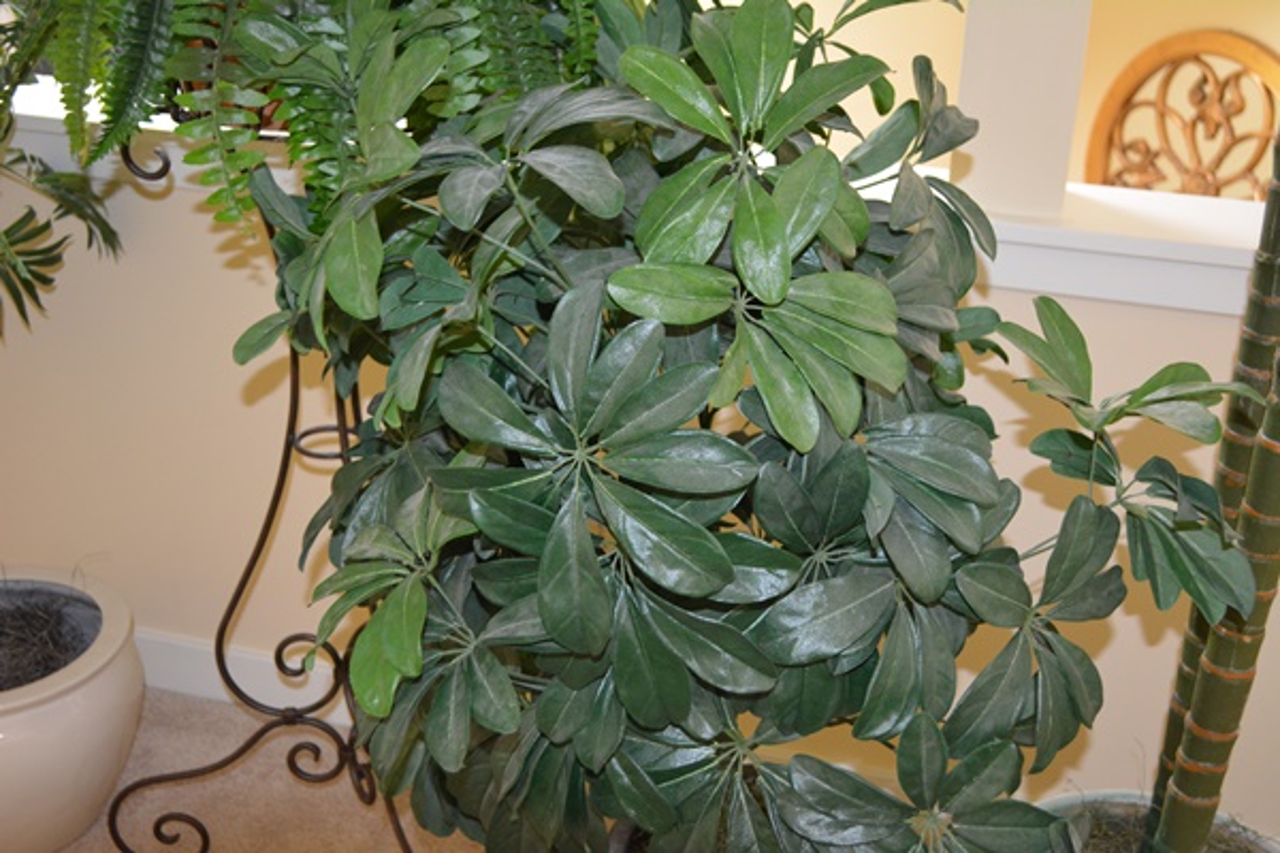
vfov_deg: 29.9
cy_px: 426
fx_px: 1600
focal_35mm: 45
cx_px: 640
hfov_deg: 43.6
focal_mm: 30
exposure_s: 1/60
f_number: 4.5
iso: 1800
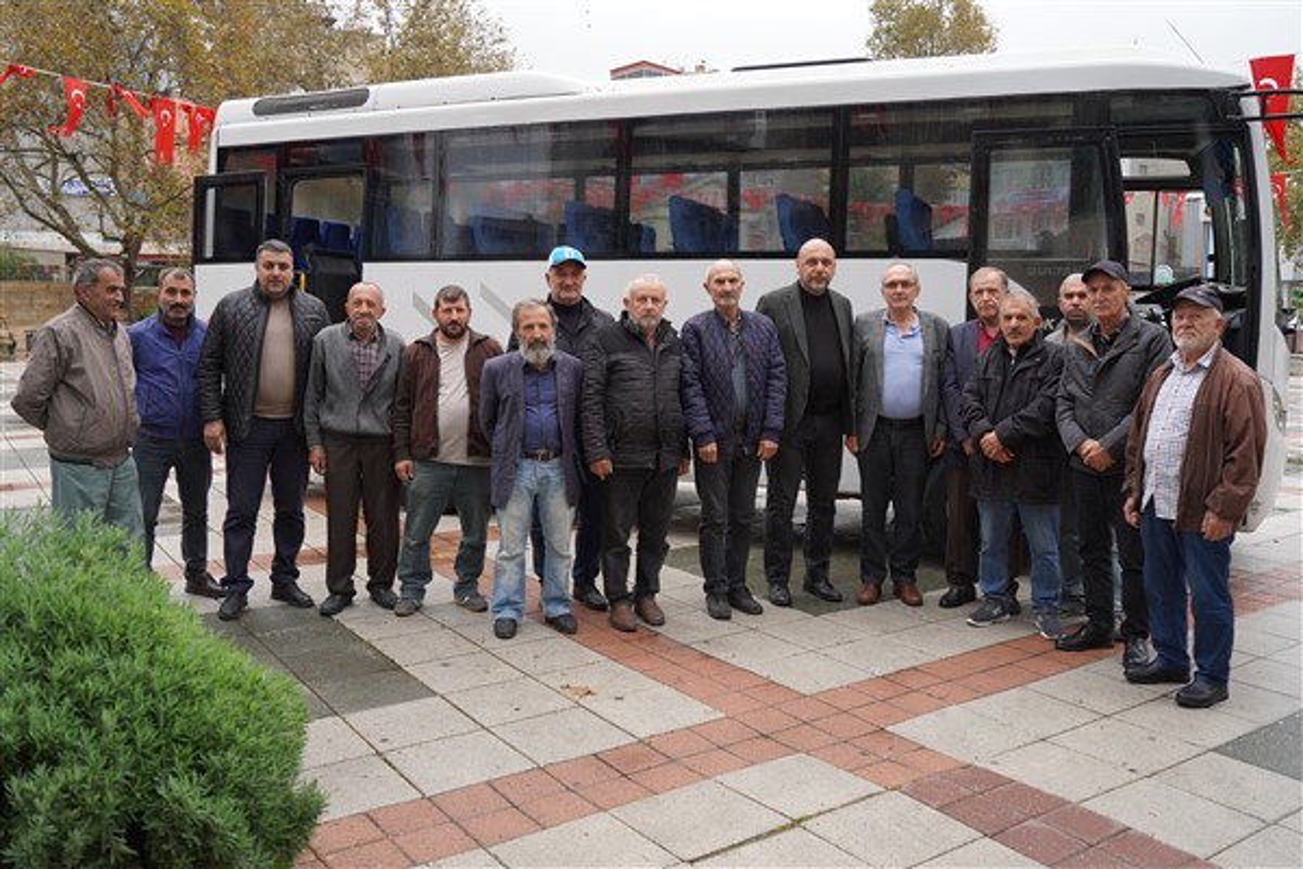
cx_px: 652
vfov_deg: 45.0
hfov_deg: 63.7
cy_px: 434
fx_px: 1050
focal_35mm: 29
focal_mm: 29
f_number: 4
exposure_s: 1/160
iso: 320
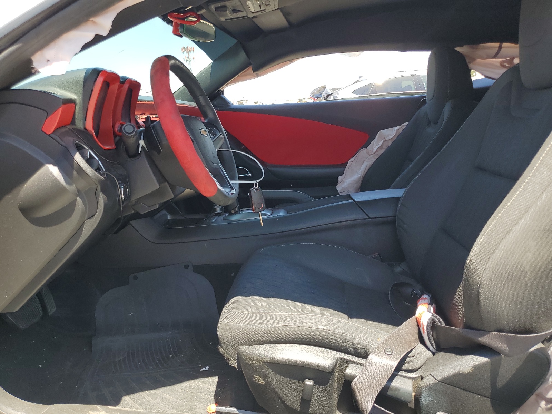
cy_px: 207
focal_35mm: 26
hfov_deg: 67.3
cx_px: 276
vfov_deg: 53.1
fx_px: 415
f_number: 1.5
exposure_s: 1/526
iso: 50
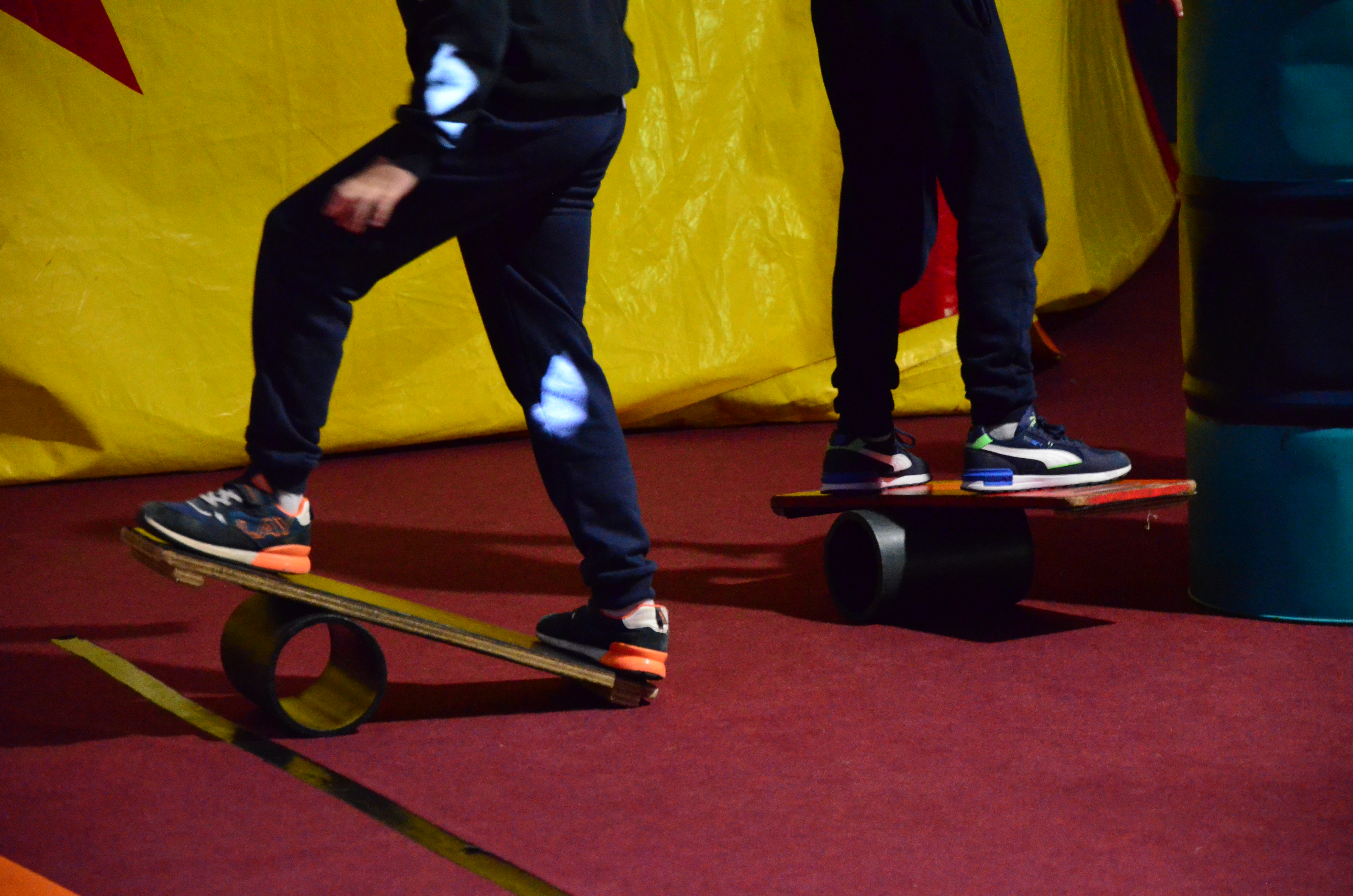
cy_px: 448
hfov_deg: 13.1
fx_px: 5907
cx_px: 676
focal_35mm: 158
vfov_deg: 8.7
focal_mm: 105
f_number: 5.6
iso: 6400
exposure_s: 1/50
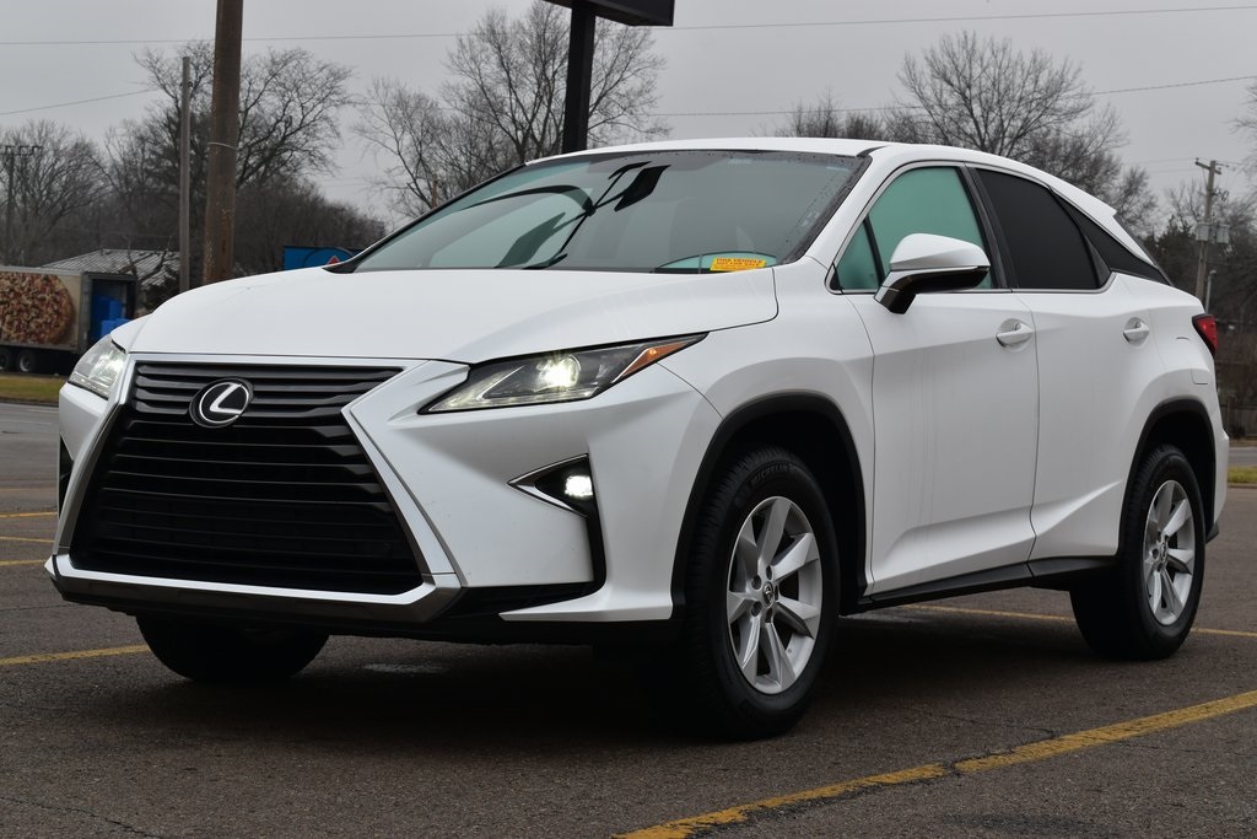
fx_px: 2514
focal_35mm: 72
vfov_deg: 18.9
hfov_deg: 28.1
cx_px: 628
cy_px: 420
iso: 400
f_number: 9
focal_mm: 48
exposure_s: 1/125
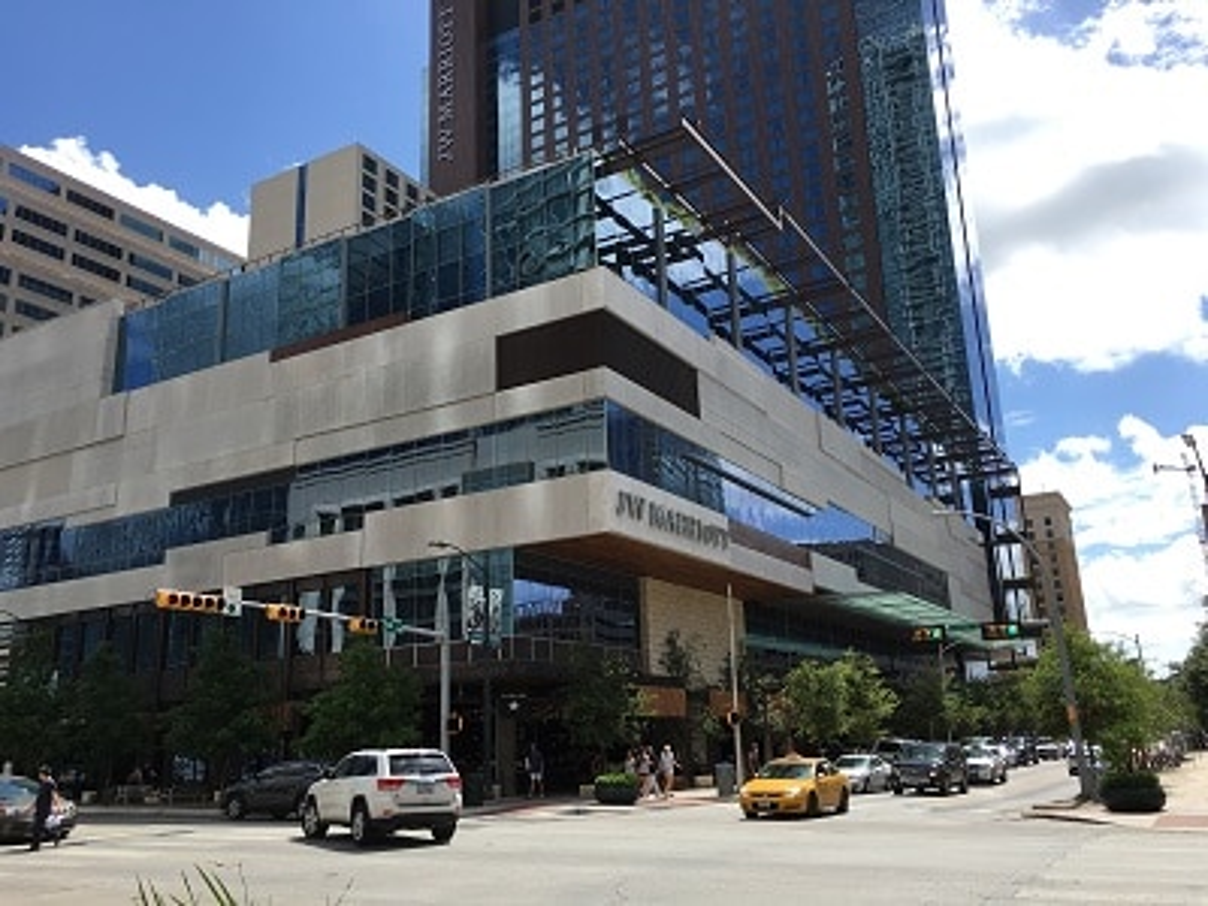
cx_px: 604
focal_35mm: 29
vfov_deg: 48.2
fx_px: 1012
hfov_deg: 61.7
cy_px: 453
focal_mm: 4.15
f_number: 2.2
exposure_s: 1/1083
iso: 25
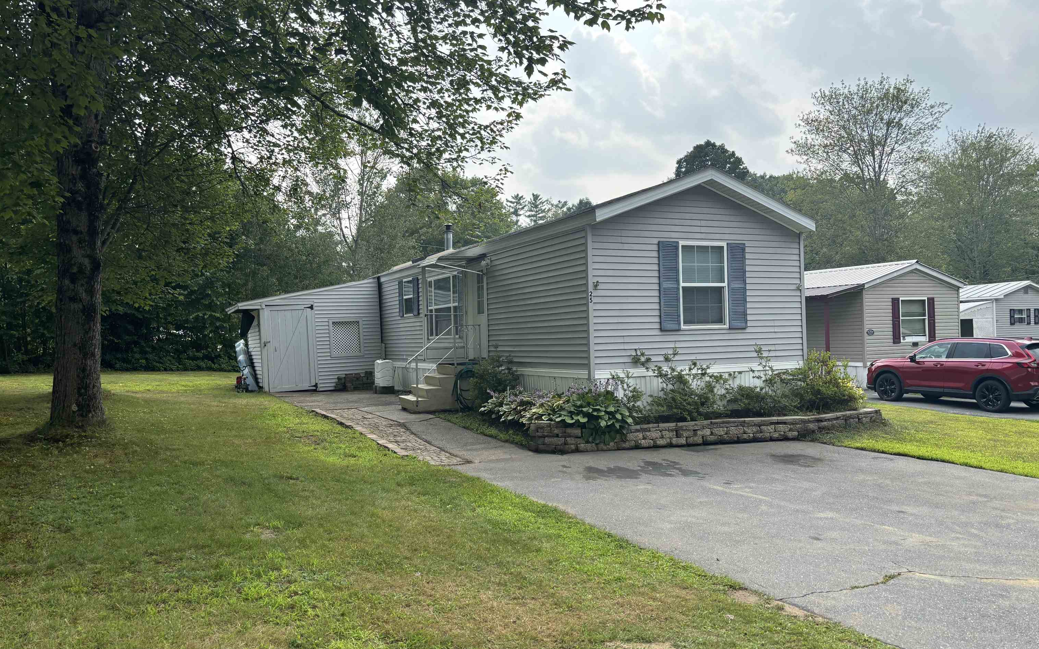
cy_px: 335
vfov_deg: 44.5
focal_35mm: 28
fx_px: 793
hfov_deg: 66.5
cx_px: 522
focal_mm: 5.96
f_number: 1.6
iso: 50
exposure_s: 1/2288
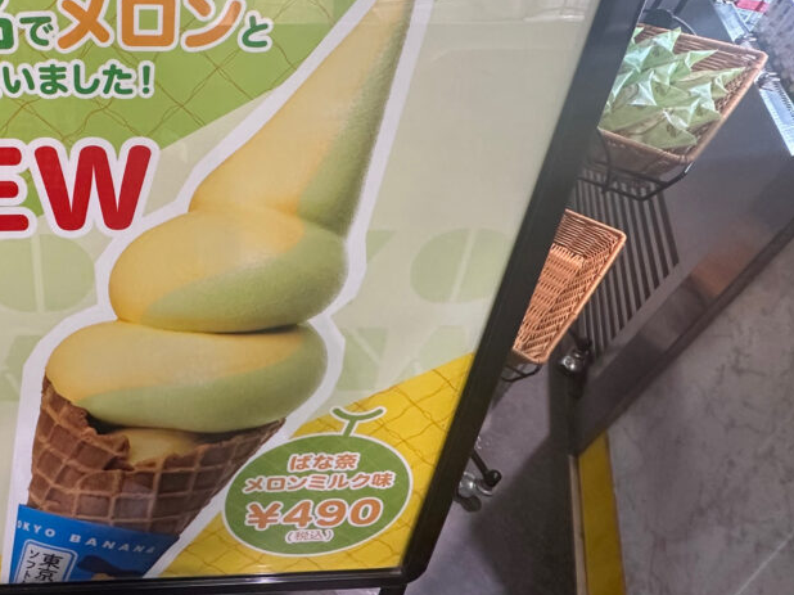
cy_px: 243
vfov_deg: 48.0
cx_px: 153
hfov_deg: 56.9
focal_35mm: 29
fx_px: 665
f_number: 2.2
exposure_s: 1/100
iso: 250
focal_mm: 2.22
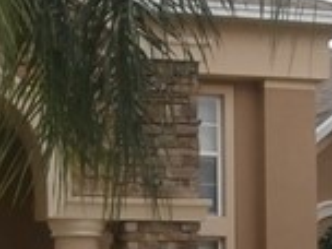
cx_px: 87
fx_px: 1554
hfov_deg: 12.2
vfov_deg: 9.2
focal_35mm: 162
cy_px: 146
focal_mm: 4.2
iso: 100
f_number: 3
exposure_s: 1/640
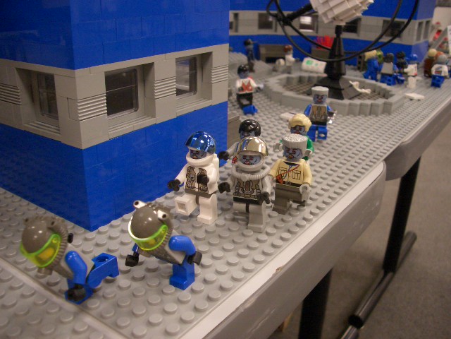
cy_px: 170
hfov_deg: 52.6
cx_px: 226
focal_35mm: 35
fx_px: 456
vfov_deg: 40.7
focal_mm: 5.8
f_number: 2.6
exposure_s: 1/60
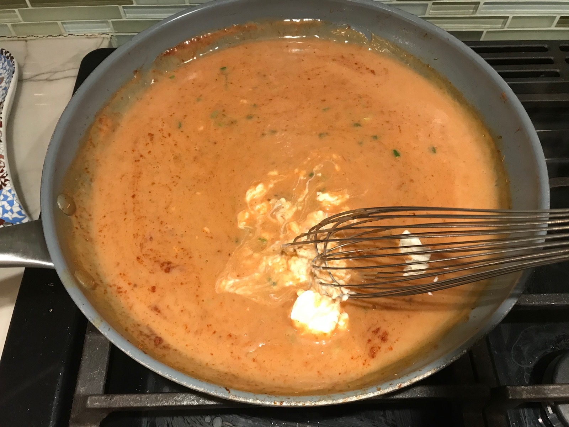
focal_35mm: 28
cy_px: 214
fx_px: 460
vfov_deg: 49.7
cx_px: 284
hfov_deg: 63.4
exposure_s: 1/20
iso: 40
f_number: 1.8
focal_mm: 3.99
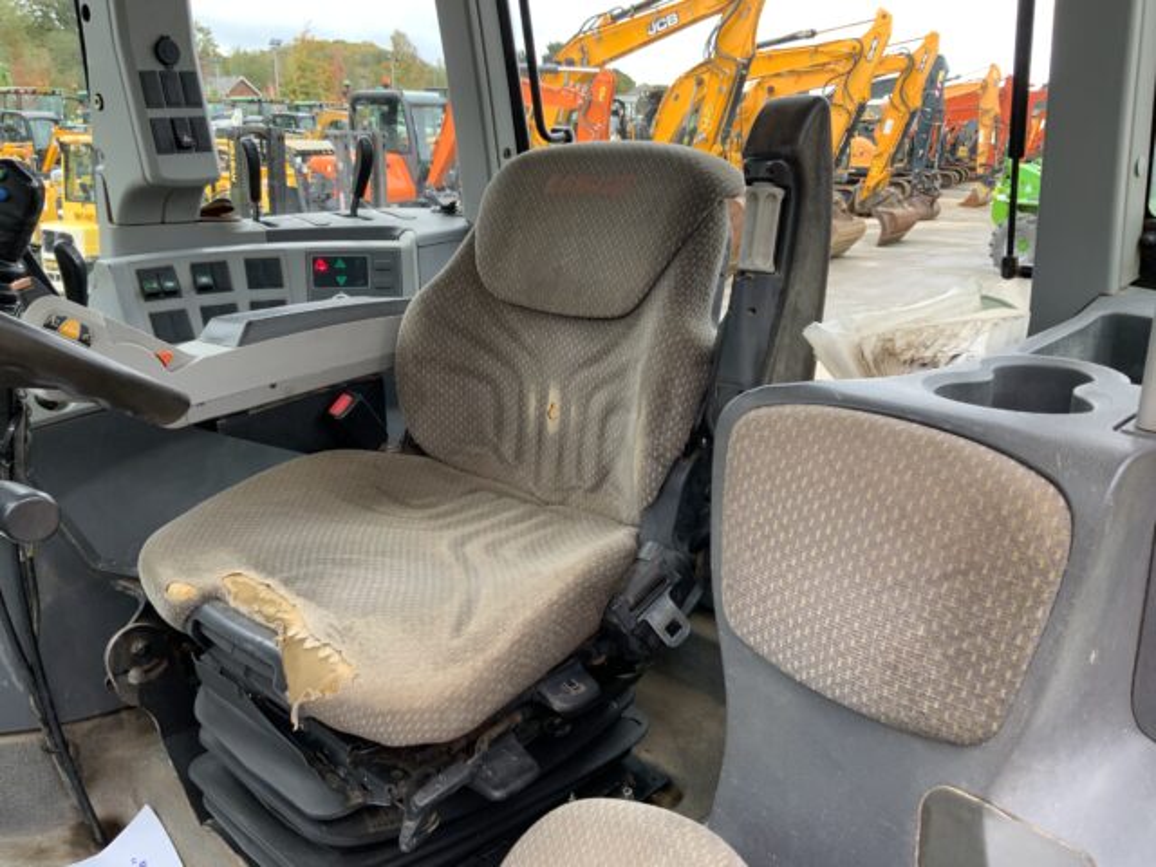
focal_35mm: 29
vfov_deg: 48.2
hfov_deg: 61.7
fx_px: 968
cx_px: 578
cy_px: 434
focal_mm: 3
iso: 50
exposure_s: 1/122
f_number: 1.8
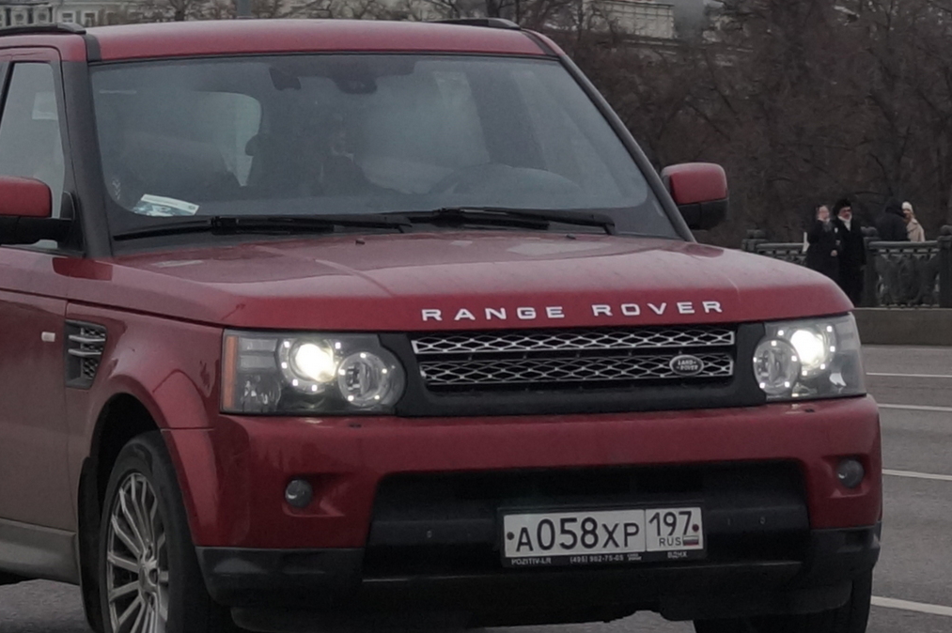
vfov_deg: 17.2
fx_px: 2088
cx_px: 351
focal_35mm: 79
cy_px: 351
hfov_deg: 25.6
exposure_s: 1/1000
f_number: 5
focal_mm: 50
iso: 800
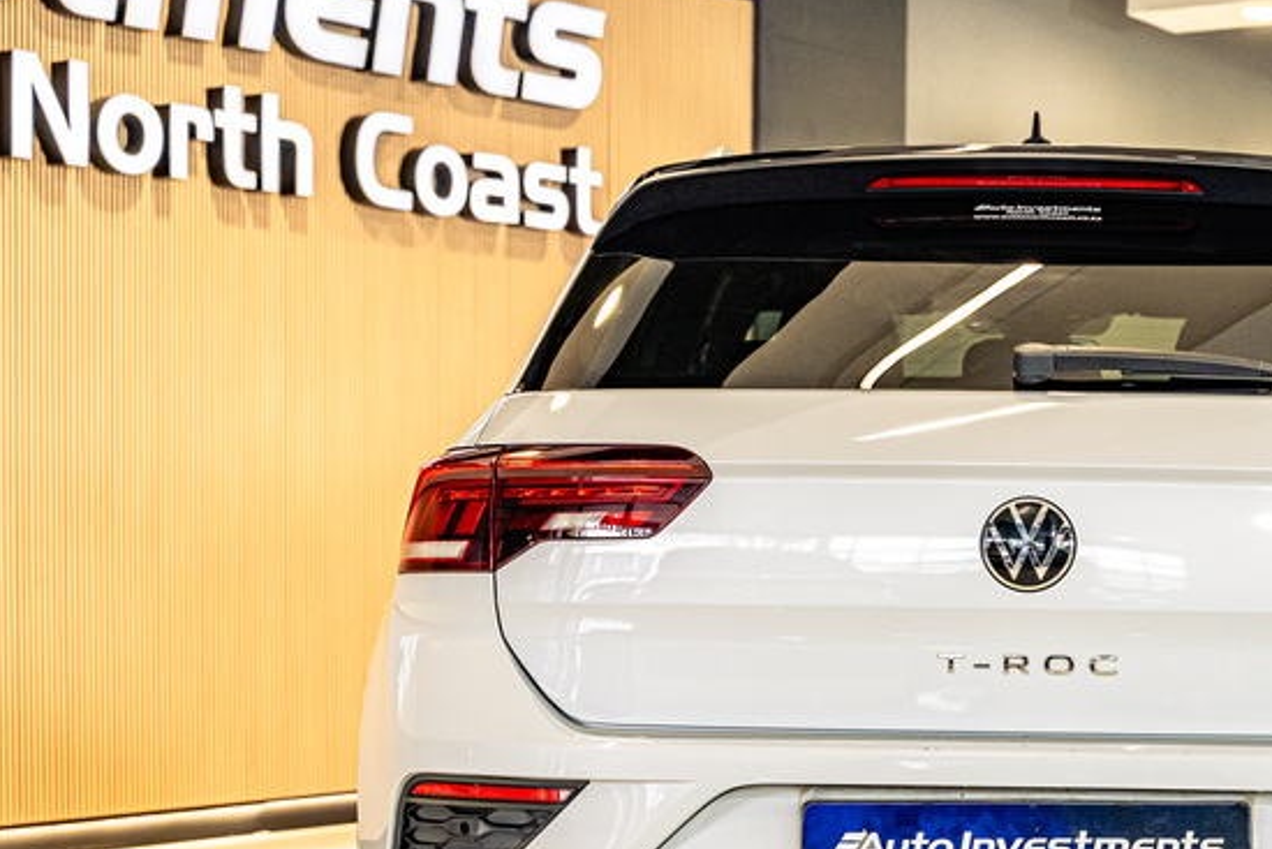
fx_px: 2827
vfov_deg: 17.0
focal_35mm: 80
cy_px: 648
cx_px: 1028
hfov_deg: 24.9
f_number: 4.5
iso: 640
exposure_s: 1/125
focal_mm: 43
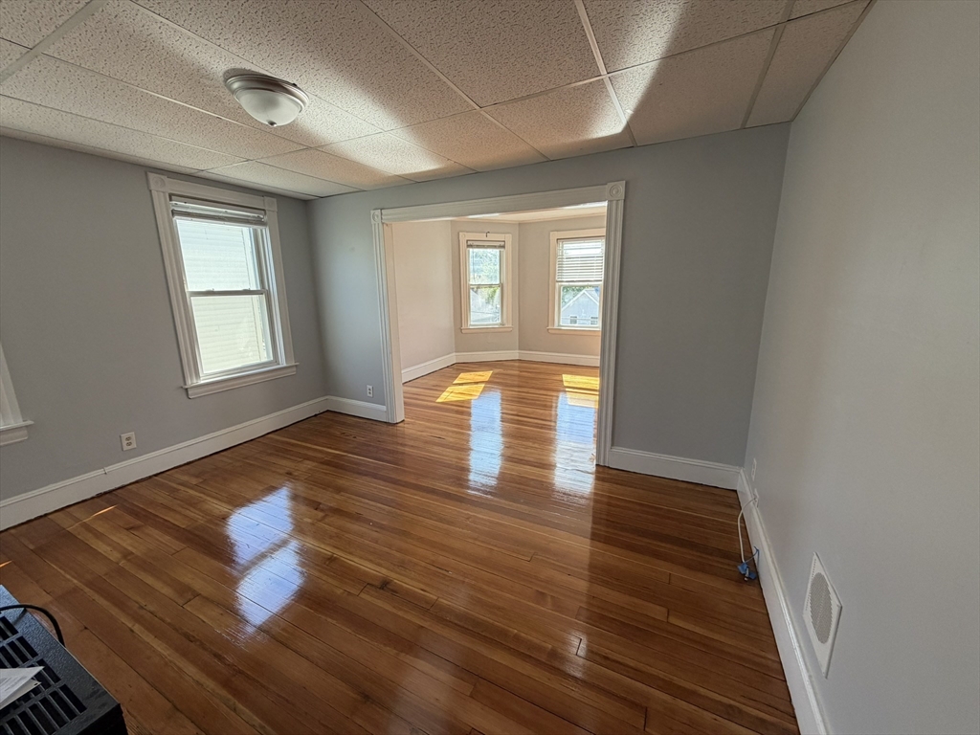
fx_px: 396
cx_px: 490
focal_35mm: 14
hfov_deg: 102.1
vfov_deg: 85.7
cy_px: 368
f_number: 2.2
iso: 80
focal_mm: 2.22
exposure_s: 1/121
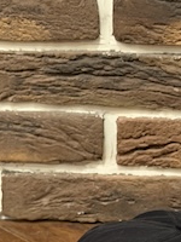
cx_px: 136
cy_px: 302
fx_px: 892
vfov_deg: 14.8
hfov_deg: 11.6
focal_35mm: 128
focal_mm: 6.76
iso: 800
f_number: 1.78
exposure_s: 1/30
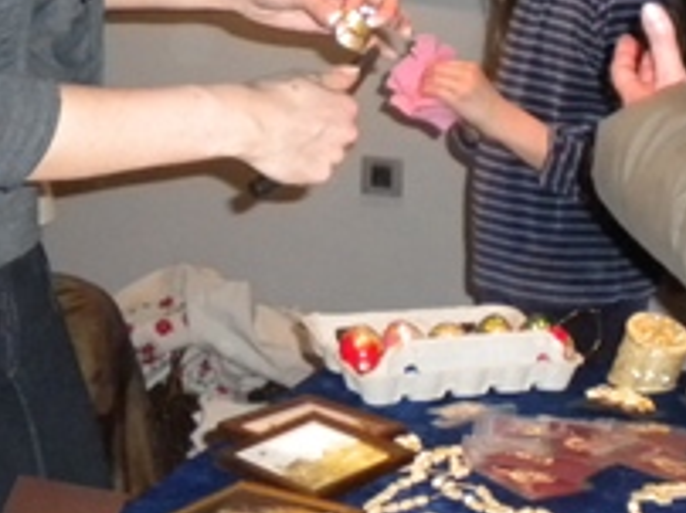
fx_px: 2197
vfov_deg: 13.3
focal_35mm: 111
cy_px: 149
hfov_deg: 17.7
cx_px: 425
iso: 400
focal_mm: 6.3
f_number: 3.1
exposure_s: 1/30
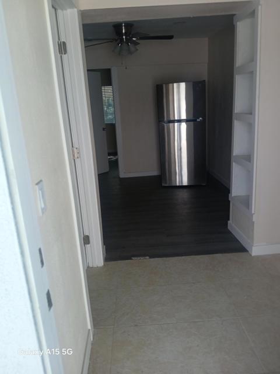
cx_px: 140
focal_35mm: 26
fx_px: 280
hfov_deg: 53.1
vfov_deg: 67.3
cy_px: 187
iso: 20
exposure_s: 1/179
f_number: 1.8
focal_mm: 3.98
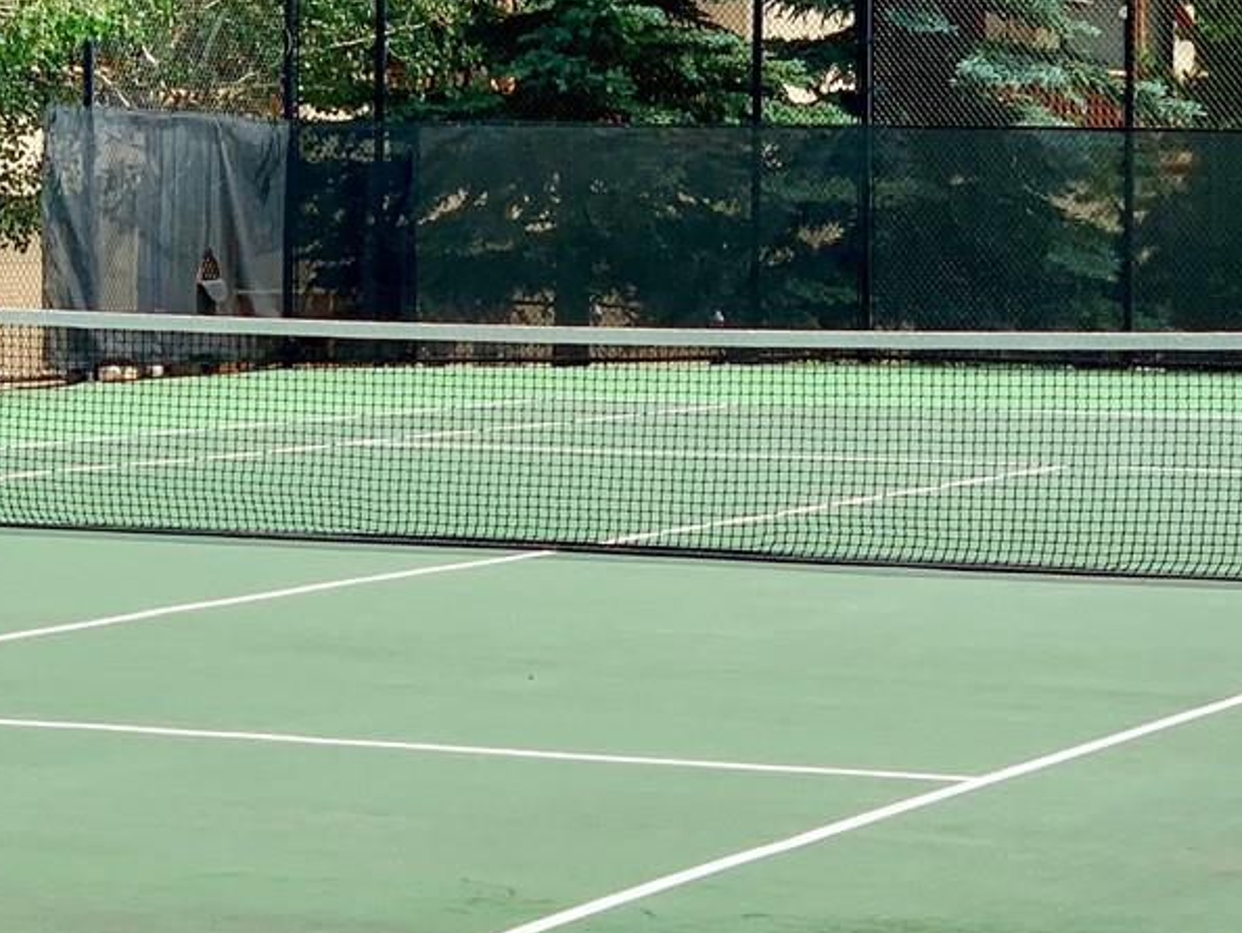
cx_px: 673
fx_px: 5025
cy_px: 345
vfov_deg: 10.6
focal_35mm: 140
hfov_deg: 14.1
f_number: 2.4
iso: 16
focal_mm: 6
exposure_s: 1/888
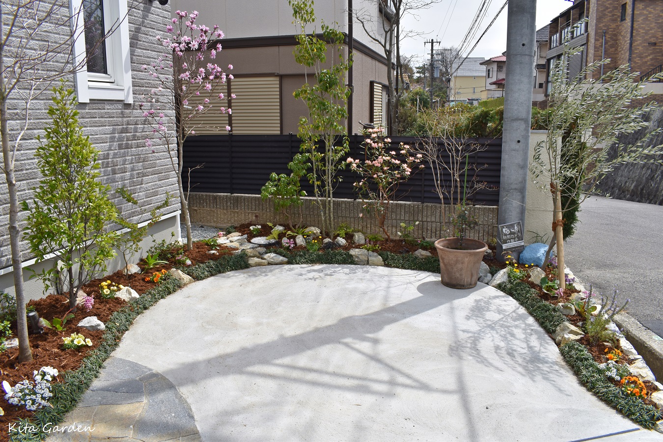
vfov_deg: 47.9
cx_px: 332
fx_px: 497
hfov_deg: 67.4
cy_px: 221
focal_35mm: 27
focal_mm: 18
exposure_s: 1/400
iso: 200
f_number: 10
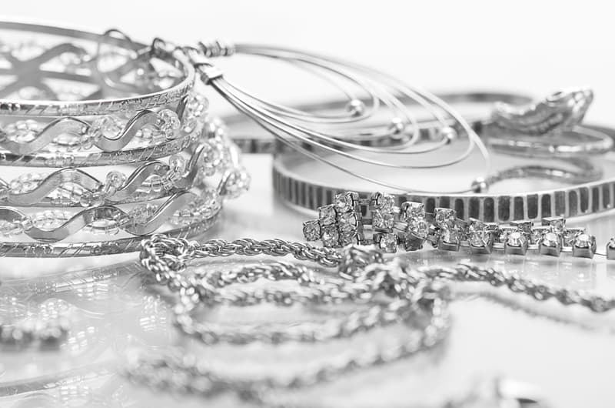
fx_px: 2557
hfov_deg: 13.7
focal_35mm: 150
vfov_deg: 9.1
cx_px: 308
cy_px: 204
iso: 200
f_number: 9
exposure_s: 1/125
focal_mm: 100
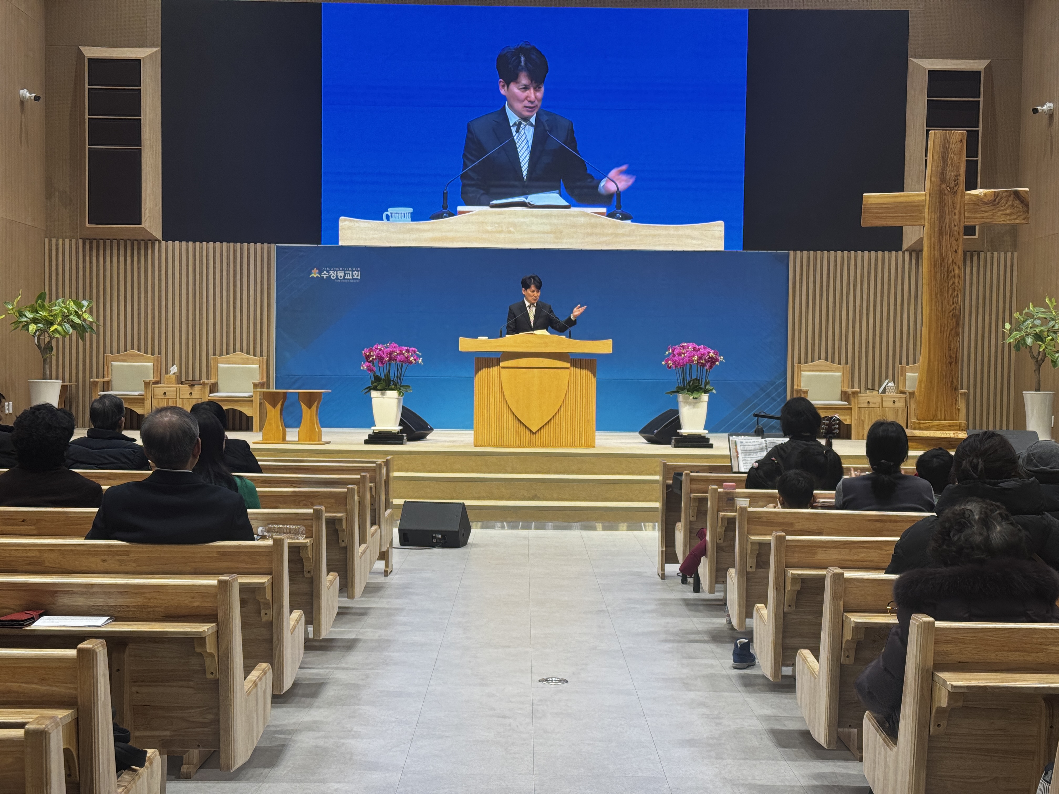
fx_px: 1468
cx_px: 530
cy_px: 397
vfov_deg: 30.3
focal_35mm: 48
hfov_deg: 39.7
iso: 80
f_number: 1.78
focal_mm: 6.76
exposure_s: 1/120
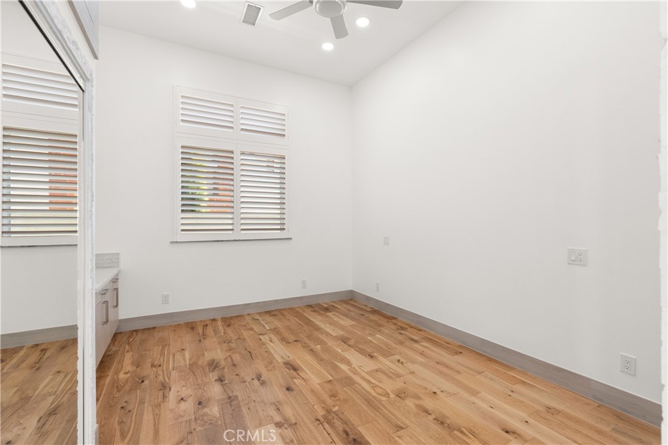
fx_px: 297
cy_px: 222
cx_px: 334
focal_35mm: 16
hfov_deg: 96.7
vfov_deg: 73.8
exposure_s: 1/25
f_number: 9
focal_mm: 16
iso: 640
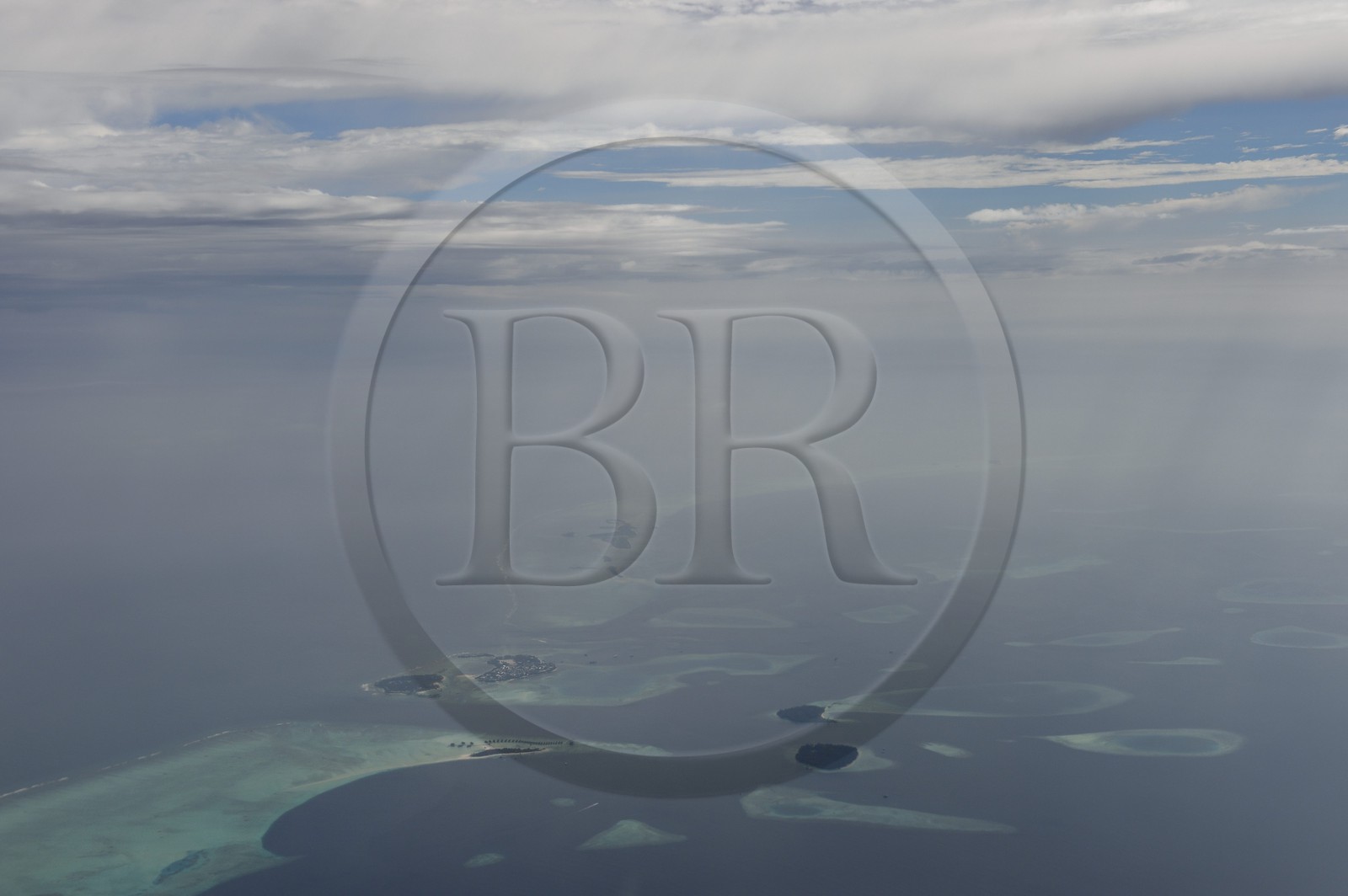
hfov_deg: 39.6
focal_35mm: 50
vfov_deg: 26.9
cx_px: 674
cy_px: 448
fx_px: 1871
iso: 200
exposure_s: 1/1000
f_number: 9
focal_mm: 50
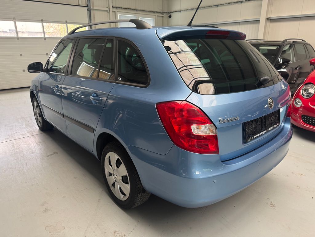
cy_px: 118
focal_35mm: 24
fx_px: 218
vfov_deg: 56.8
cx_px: 158
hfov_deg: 71.6
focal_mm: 6.76
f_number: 1.78
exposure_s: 1/69
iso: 200
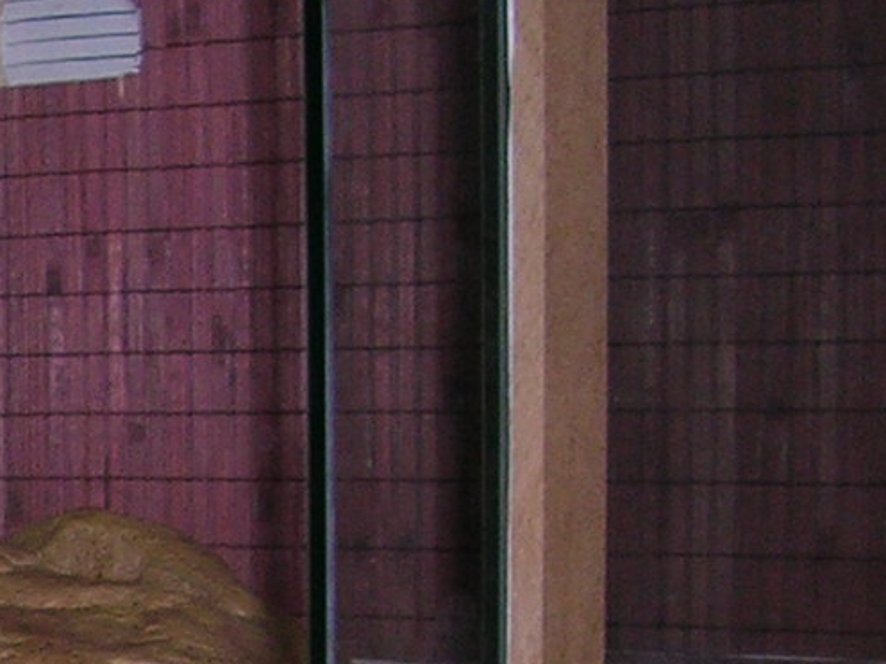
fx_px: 4018
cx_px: -706
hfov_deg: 11.6
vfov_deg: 9.0
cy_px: 1233
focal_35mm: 157
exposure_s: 1/60.1
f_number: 2.8
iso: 50
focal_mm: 5.8
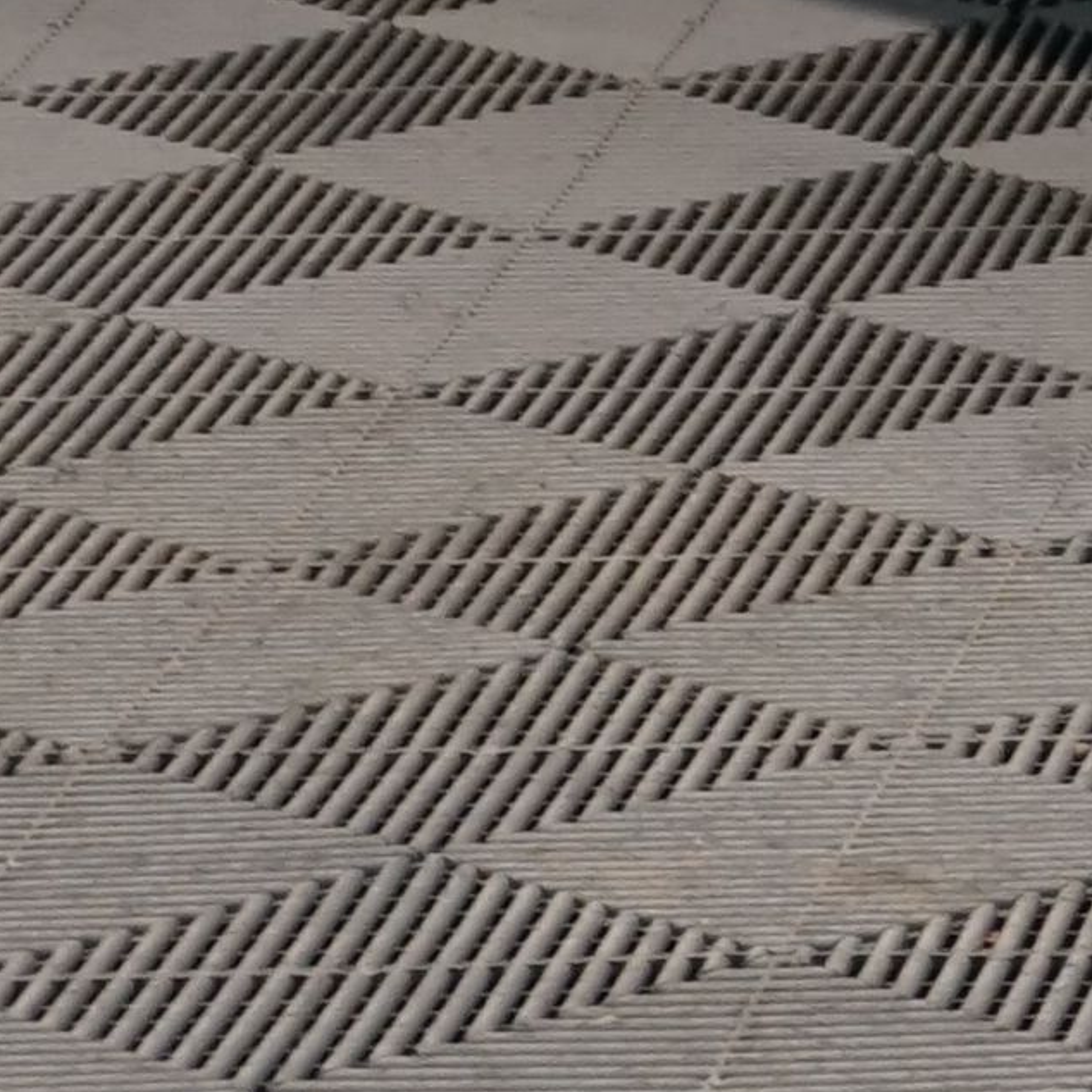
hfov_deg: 4.7
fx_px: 12634
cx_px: 3615
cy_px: -1531
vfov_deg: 4.8
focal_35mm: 354
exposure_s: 1/30
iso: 800
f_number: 4.5
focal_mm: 44
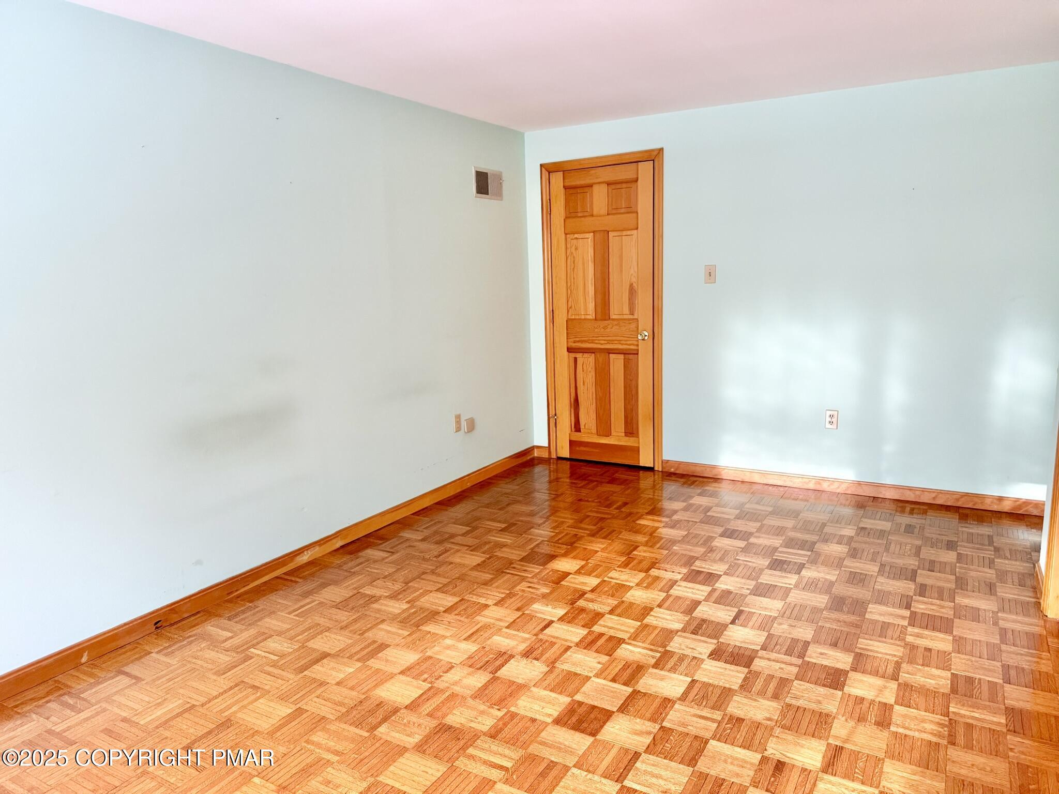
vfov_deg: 56.8
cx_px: 530
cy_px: 397
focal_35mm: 24
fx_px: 734
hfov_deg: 71.6
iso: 320
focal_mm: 6.76
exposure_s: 1/60
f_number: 1.78
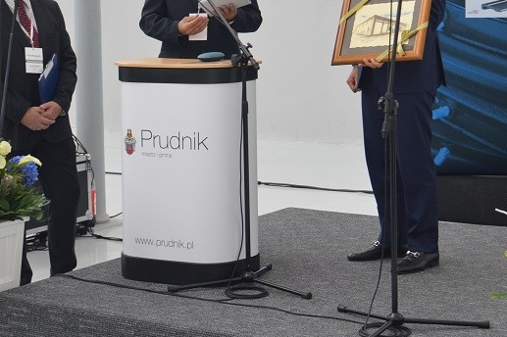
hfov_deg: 22.9
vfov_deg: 15.2
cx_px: 224
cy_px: 47
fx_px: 1253
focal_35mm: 89
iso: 500
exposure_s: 1/60
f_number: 4.5
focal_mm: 34
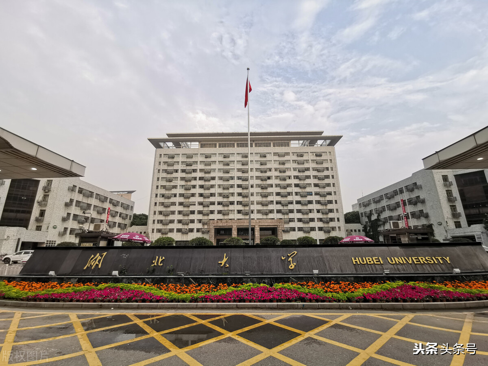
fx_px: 226
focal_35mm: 16
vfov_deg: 78.1
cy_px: 183
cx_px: 244
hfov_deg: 94.5
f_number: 2.2
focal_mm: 2.35
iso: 50
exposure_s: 1/100
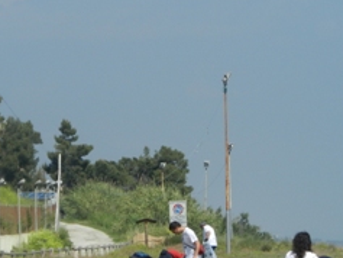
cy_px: 116
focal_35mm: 316
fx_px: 3133
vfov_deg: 4.7
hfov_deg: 6.3
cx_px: 116
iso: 160
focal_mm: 25.9
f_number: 5.2
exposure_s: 1/1250
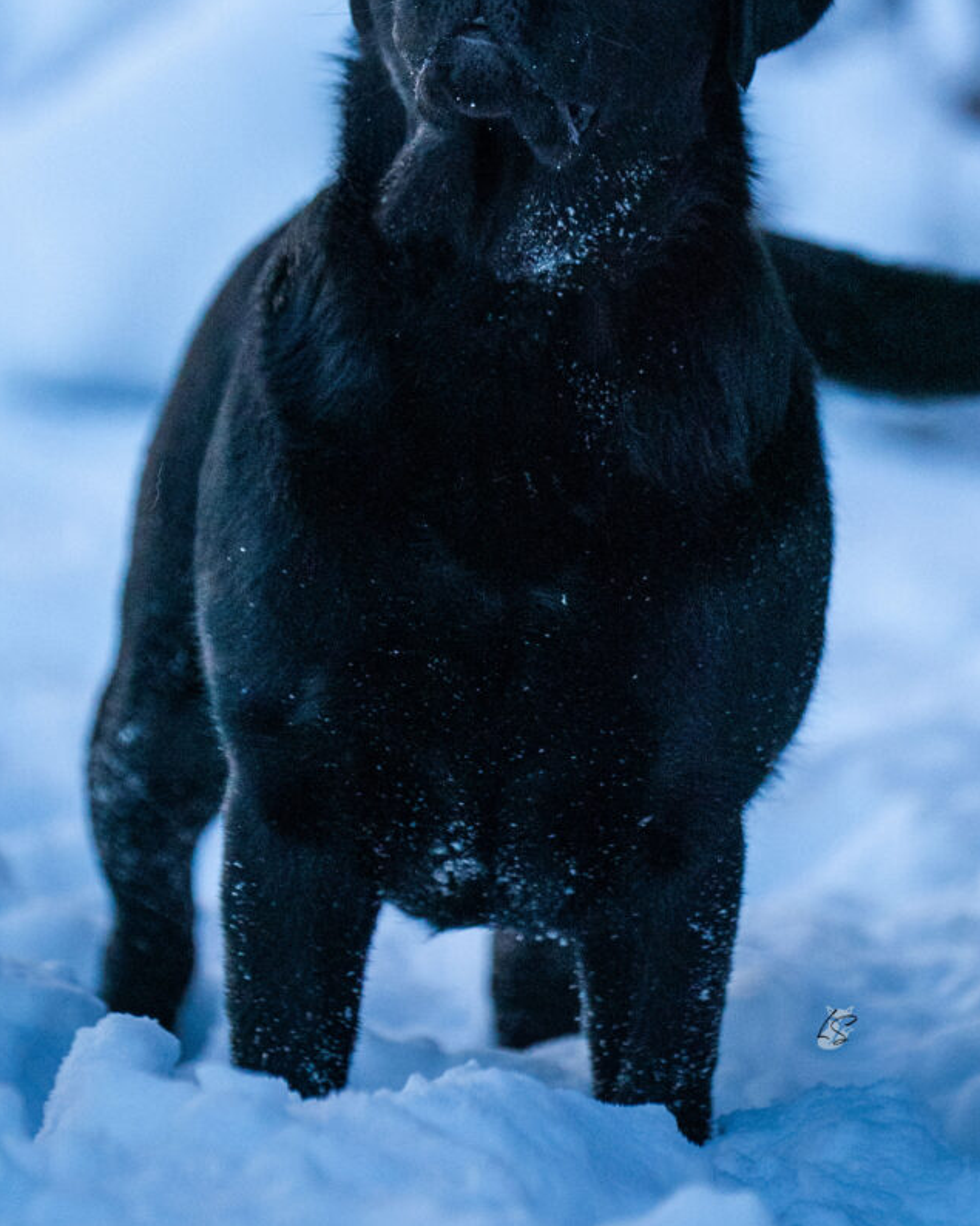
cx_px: 596
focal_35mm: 333
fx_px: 12075
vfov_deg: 5.8
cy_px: 218
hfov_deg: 4.6
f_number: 3.2
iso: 4000
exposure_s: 1/10000
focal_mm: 176
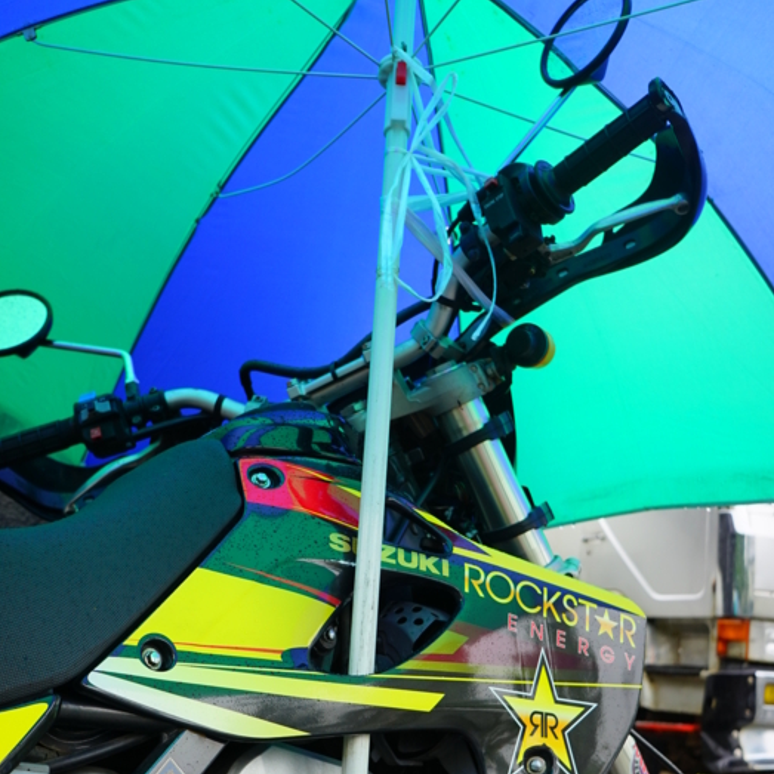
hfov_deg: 42.8
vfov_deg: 42.1
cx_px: 383
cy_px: 530
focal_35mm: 39
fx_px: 987
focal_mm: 20
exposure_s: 1/60
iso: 100
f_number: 4.5
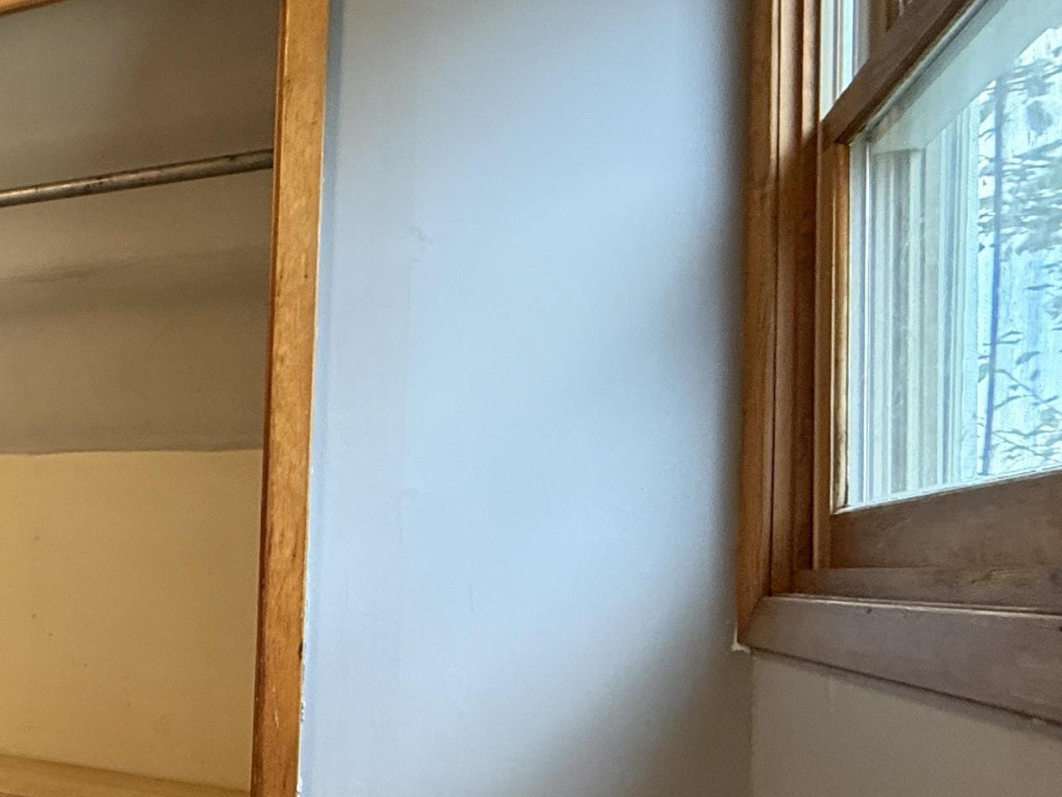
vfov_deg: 41.3
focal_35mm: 34
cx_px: -154
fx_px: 1043
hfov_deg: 41.0
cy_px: 532
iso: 500
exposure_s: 1/60
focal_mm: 2.22
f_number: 2.2
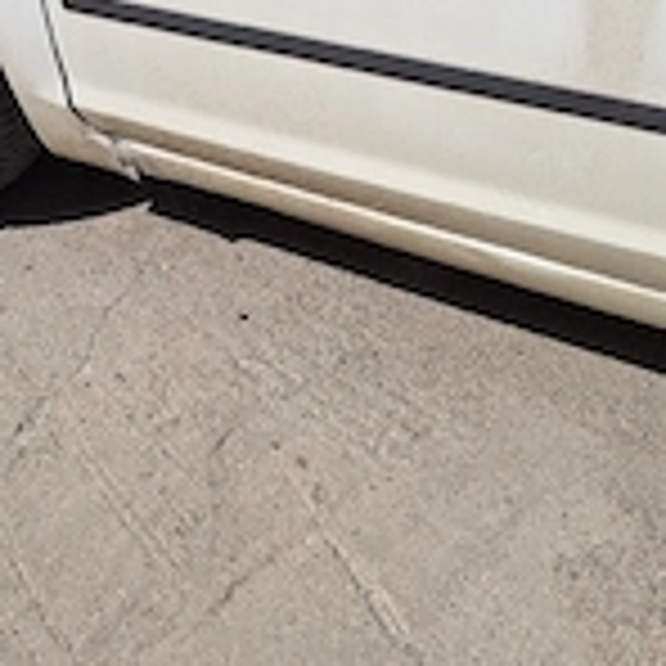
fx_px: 1197
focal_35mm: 55
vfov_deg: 27.7
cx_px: 266
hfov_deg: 31.0
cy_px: -108
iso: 25
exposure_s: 1/10000
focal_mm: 5.54
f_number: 1.8
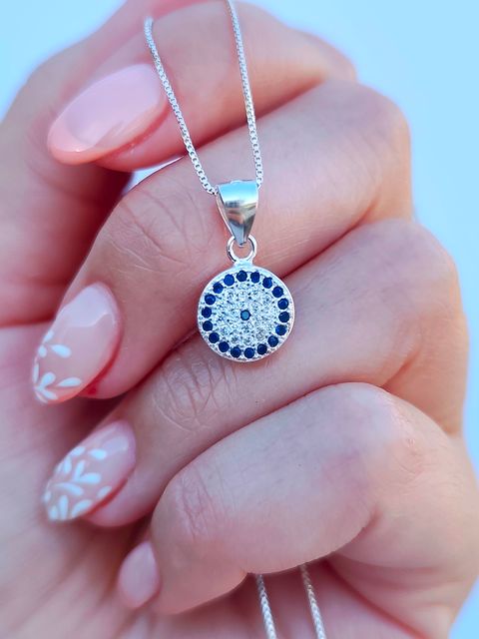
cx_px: 240
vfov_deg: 41.2
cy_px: 320
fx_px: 849
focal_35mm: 46
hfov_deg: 31.5
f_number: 1.65
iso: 50
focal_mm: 6.19
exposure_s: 1/134
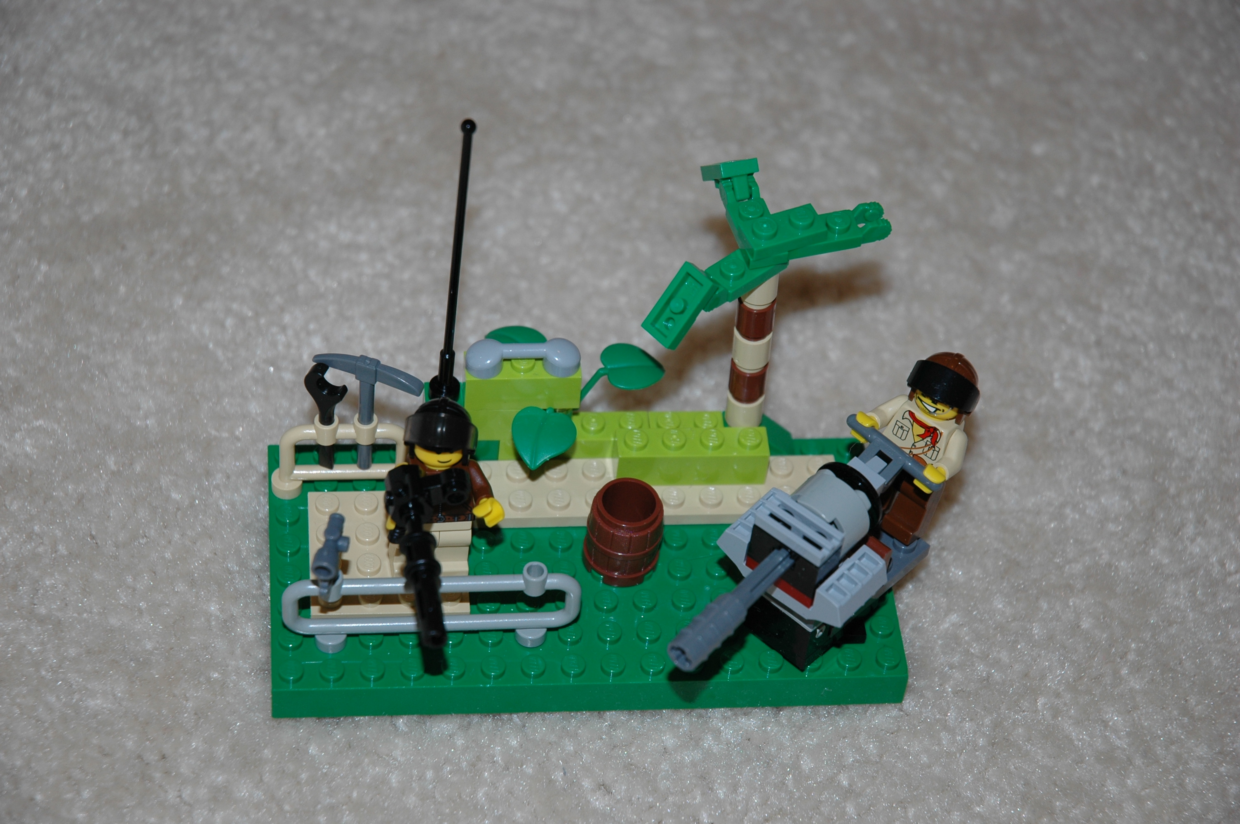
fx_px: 3200
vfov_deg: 14.7
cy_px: 412
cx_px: 620
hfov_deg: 21.9
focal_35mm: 93
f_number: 4.5
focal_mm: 62
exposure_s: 1/60
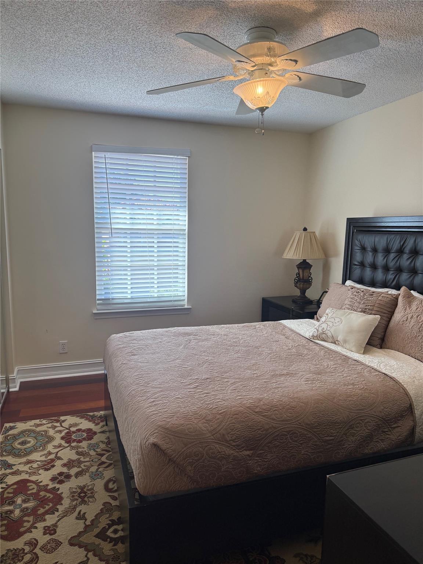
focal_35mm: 24
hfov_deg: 56.8
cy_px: 282
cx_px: 212
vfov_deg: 71.6
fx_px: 391
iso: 100
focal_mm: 6.76
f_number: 1.78
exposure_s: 1/187
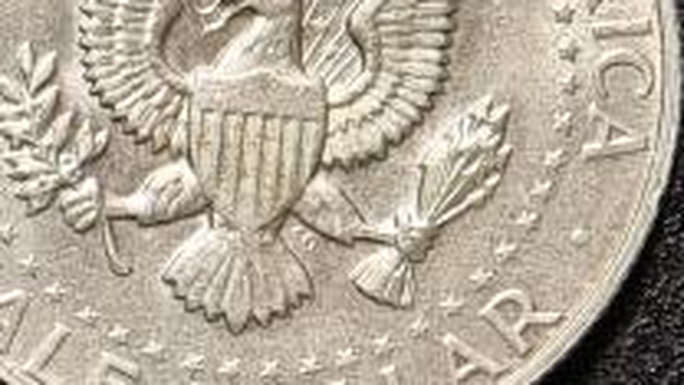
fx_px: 7998
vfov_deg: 2.7
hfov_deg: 4.8
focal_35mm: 441
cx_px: -1013
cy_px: 586
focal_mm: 9
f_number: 2
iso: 400
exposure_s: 1/105
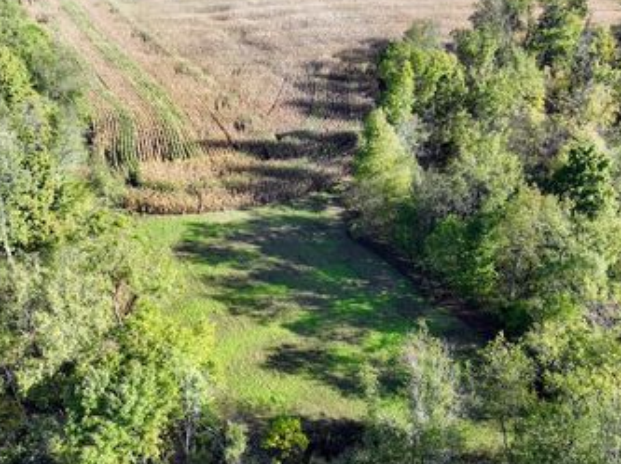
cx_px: 311
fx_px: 556
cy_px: 212
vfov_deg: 45.3
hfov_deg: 58.4
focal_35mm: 31
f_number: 2.8
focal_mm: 12.29
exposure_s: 1/500
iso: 100
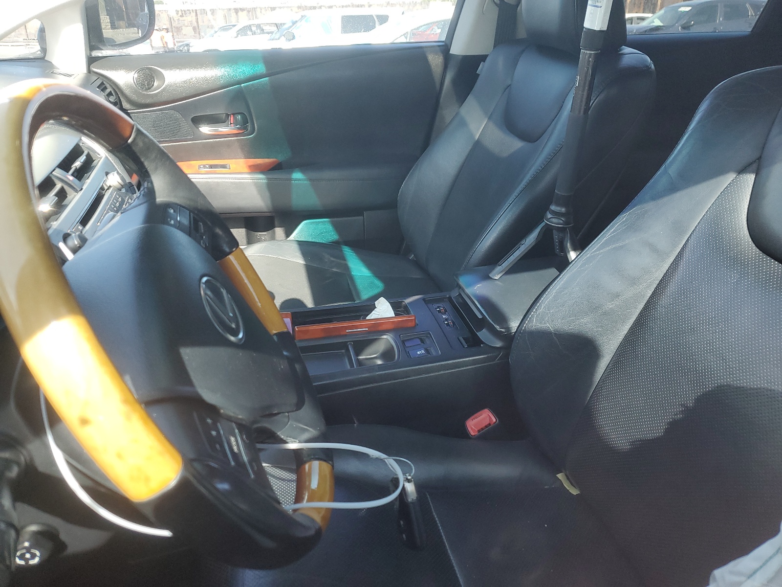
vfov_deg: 53.1
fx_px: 587
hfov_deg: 67.3
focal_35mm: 26
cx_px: 391
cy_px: 294
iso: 76
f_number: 1.5
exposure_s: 1/120
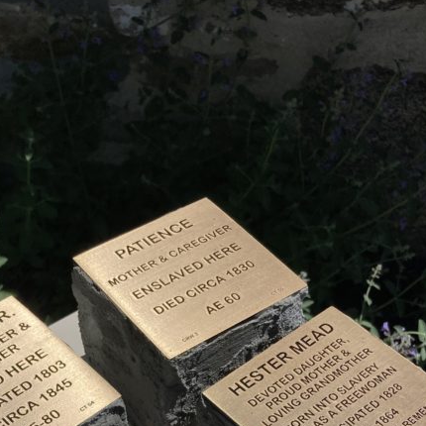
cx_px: 185
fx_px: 821
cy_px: 455
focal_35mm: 59
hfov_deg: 29.0
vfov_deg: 27.0
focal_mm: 3.99
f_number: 1.8
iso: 20
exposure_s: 1/6098
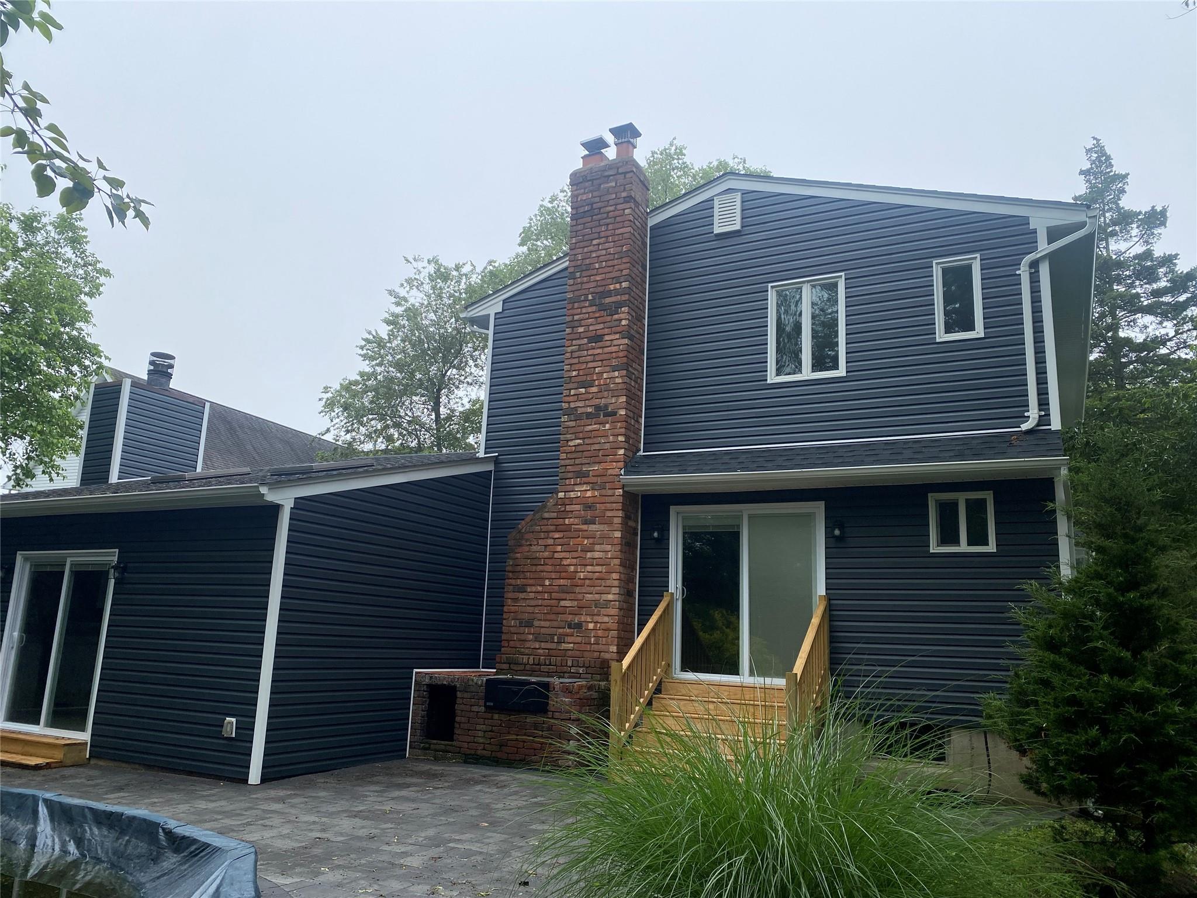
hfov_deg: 67.3
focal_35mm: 26
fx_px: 899
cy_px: 449
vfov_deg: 53.1
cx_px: 598
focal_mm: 4.25
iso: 32
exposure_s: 1/2268
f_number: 1.8
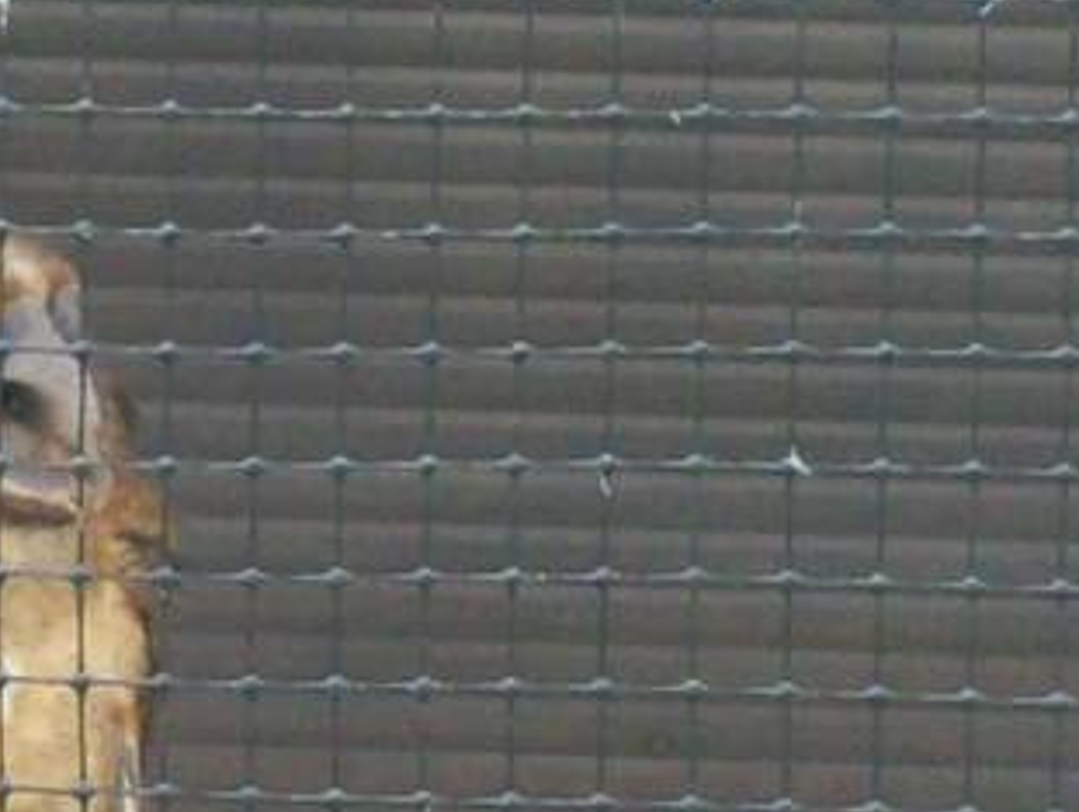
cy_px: 729
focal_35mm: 555
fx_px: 17320
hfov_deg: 3.6
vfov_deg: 2.7
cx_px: -42
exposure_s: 1/128
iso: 200
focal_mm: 18
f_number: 4.8
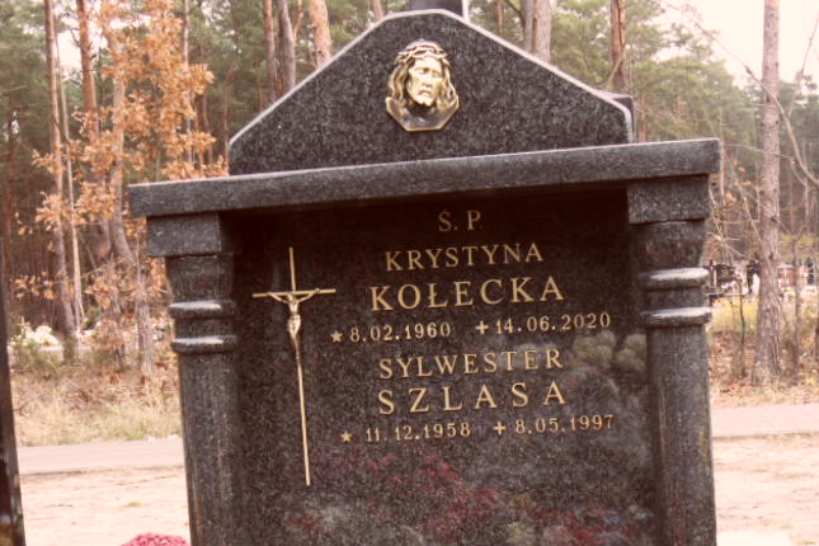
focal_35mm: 66
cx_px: 415
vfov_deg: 20.3
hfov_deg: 30.5
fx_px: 1501
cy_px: 456
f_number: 3.6
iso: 100
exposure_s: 1/45
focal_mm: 6.5
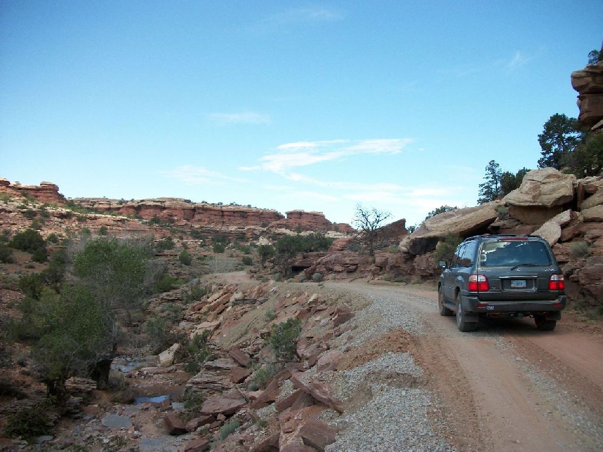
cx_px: 302
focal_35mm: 32
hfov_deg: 56.8
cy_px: 226
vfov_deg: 44.2
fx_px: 557
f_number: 2.9
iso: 80
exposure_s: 1/640
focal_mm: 5.7
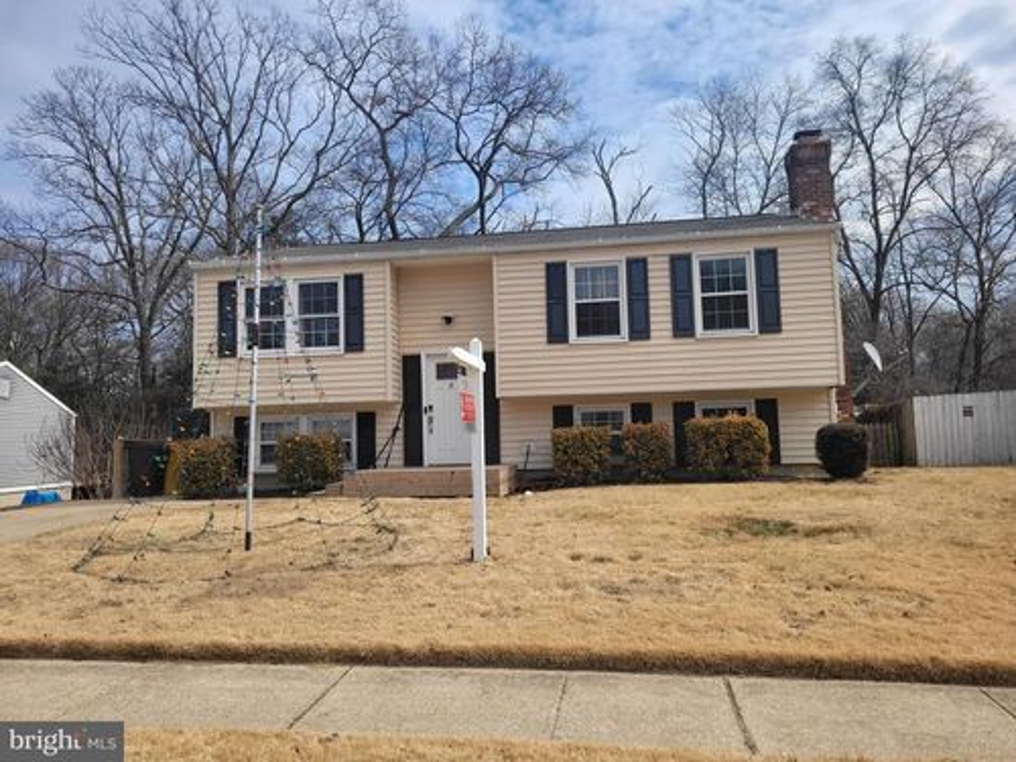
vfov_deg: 53.1
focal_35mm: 26
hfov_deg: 67.3
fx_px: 763
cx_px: 508
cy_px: 381
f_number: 1.8
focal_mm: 5.4
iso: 40
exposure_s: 1/2843
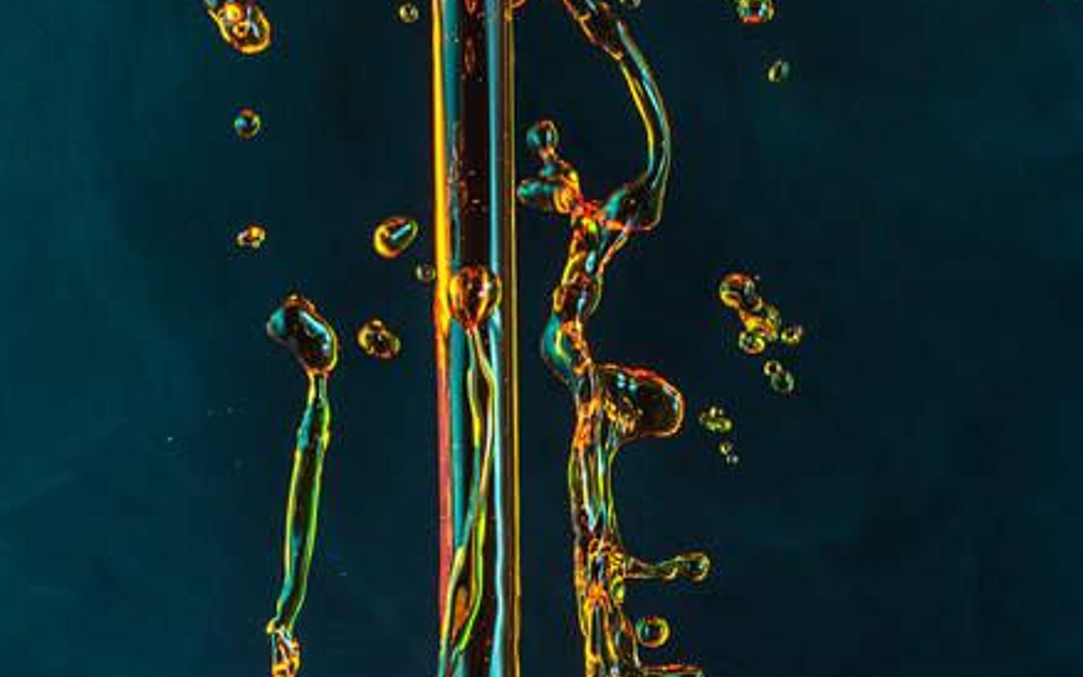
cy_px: -591
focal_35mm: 293
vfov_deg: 4.4
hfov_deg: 7.2
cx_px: 427
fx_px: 8650
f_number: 16
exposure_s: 1/125
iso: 200
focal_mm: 105
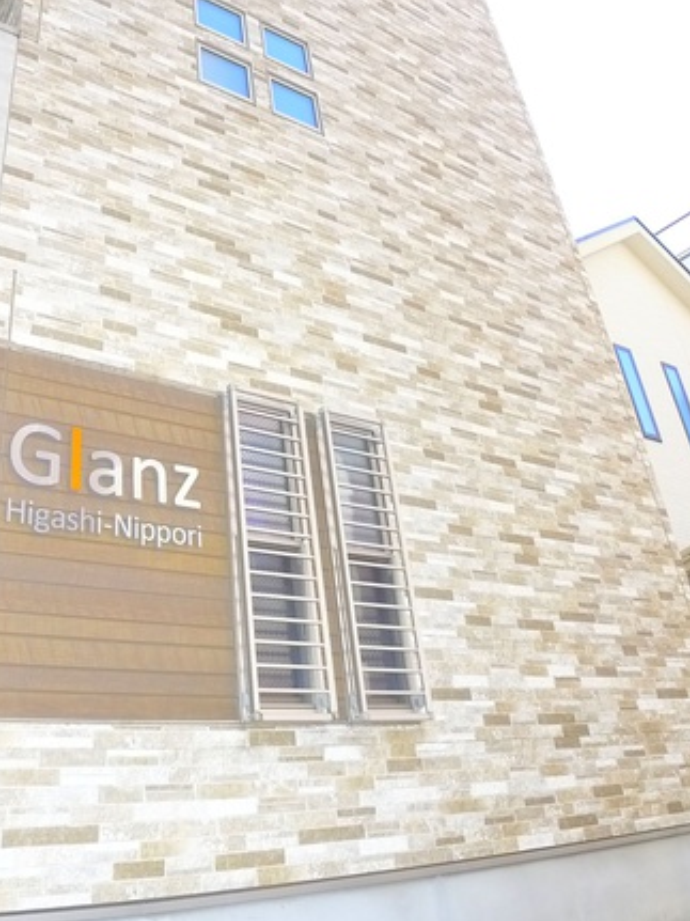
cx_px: 228
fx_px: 1037
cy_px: 357
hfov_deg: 36.4
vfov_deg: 47.5
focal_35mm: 39
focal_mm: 5.1
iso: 400
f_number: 2.8
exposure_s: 1/200
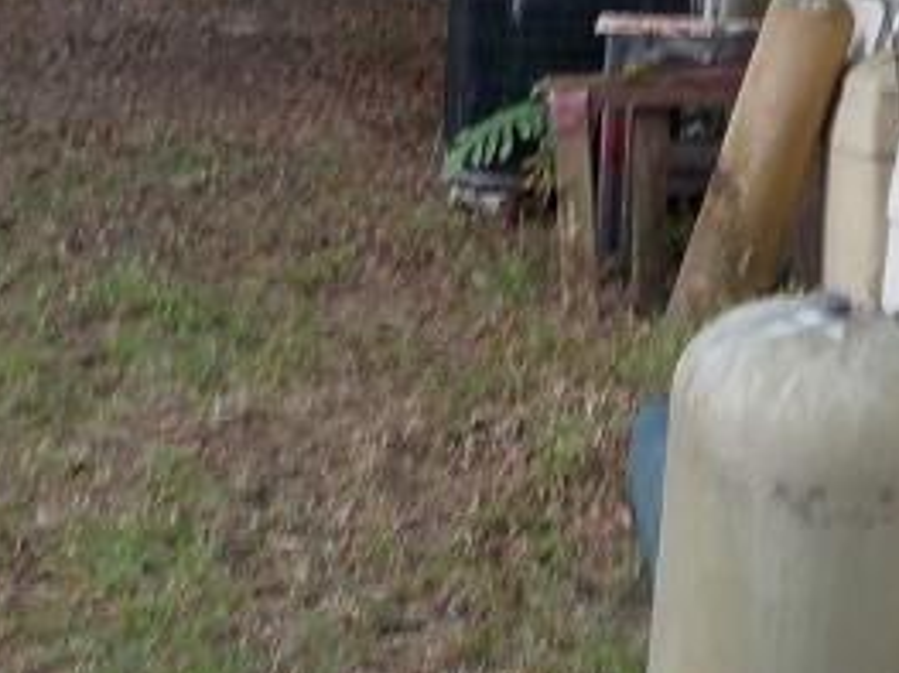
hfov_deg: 26.6
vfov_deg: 19.9
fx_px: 1895
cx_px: 557
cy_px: 120
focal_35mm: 73
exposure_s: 1/30
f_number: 3.3
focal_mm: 4.1
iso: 160
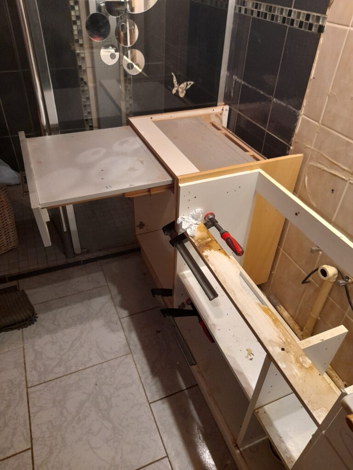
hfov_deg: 54.9
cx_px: 176
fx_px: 340
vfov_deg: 69.4
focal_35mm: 25
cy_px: 235
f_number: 2
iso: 400
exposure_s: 1/33
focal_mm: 4.6
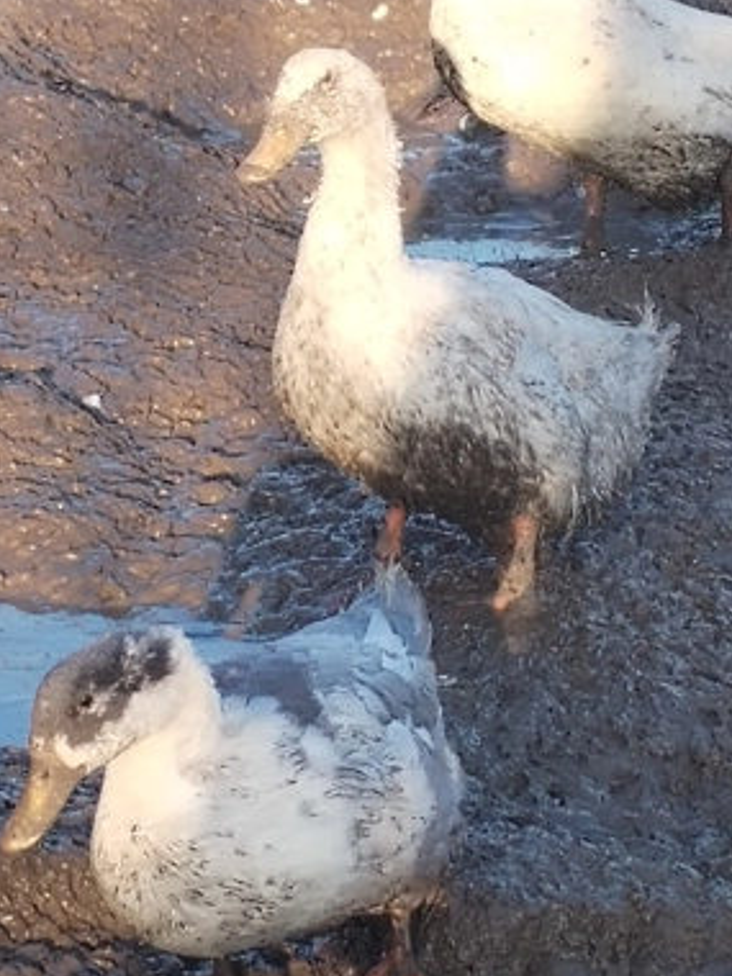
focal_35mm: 216
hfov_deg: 6.9
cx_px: 380
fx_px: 6090
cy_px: 488
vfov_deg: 9.2
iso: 100
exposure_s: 1/185
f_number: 1.8
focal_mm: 4.75
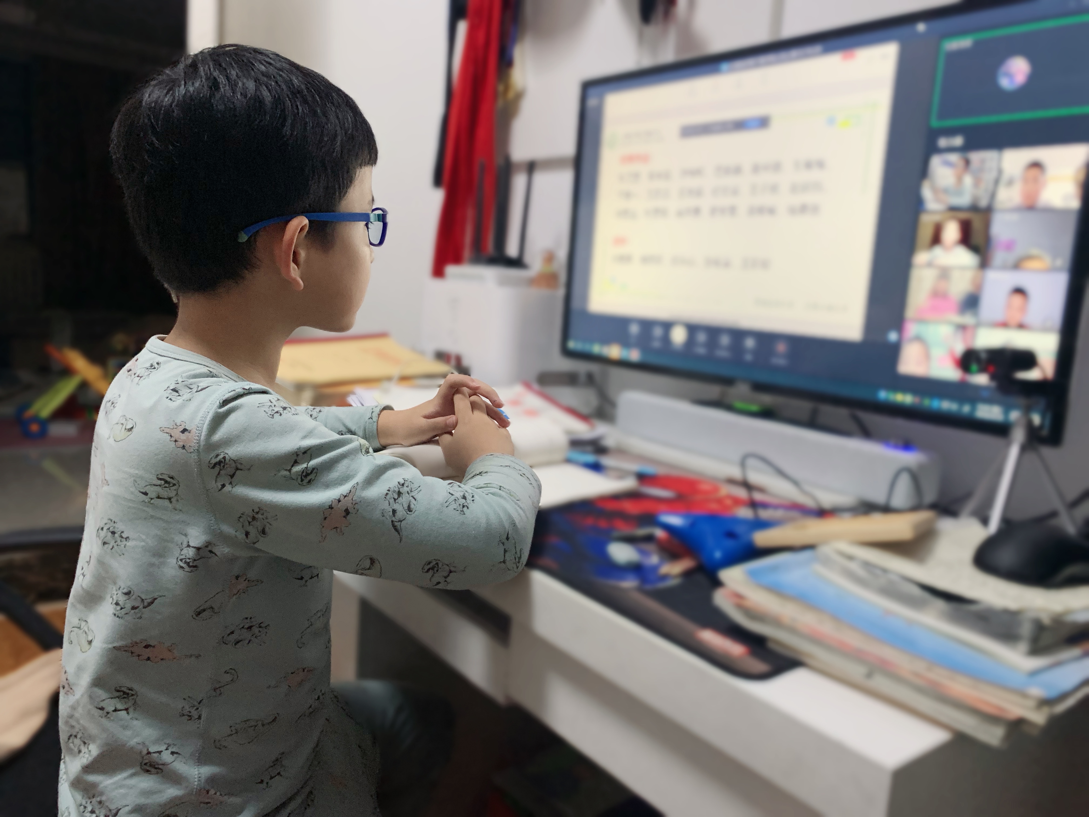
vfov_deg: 53.1
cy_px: 408
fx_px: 818
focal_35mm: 26
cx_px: 544
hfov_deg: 67.3
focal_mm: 4.25
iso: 160
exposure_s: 1/60
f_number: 1.8
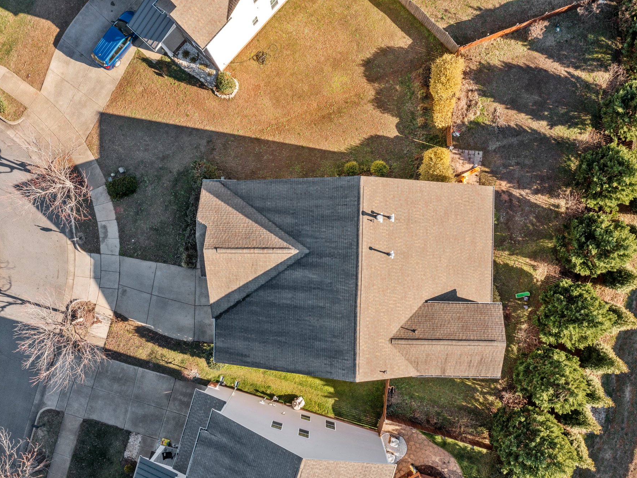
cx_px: 323
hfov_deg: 58.3
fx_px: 571
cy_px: 244
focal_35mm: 31
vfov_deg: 45.4
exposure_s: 1/200
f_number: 5
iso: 100
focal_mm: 10.26
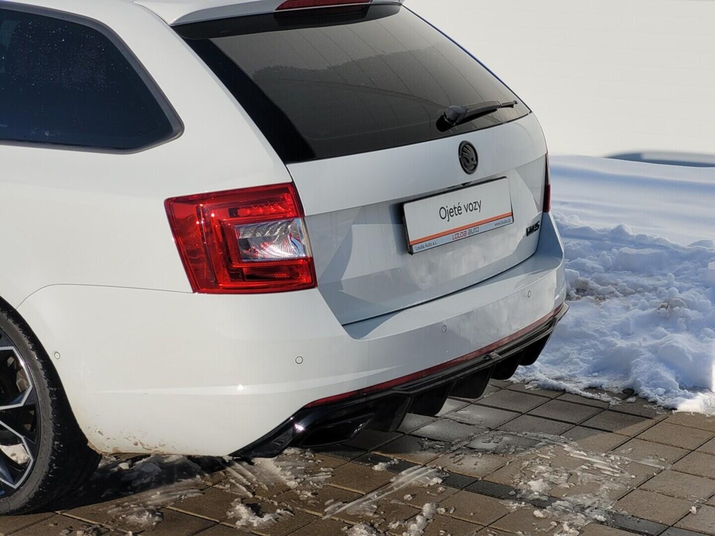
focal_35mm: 76
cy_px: 268
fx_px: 1570
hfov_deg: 25.7
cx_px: 358
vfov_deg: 19.4
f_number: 2.4
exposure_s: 1/1718
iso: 25
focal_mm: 7.12
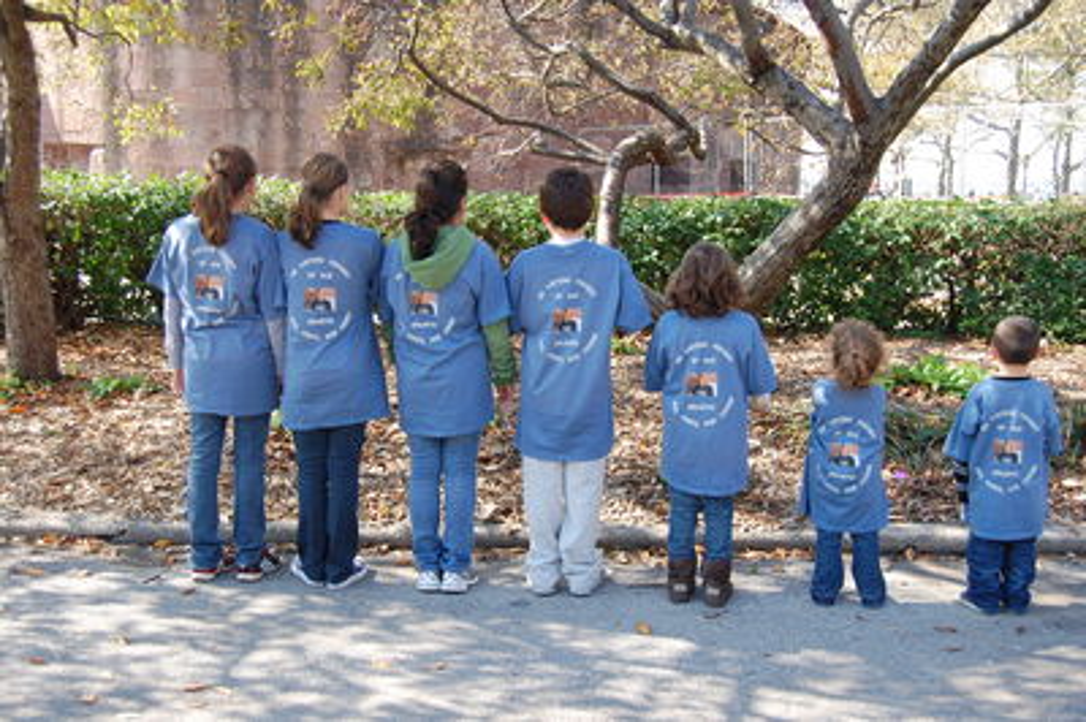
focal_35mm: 39
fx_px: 1176
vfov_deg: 34.2
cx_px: 543
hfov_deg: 49.6
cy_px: 361
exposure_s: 1/125
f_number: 5.6
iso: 200
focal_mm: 26
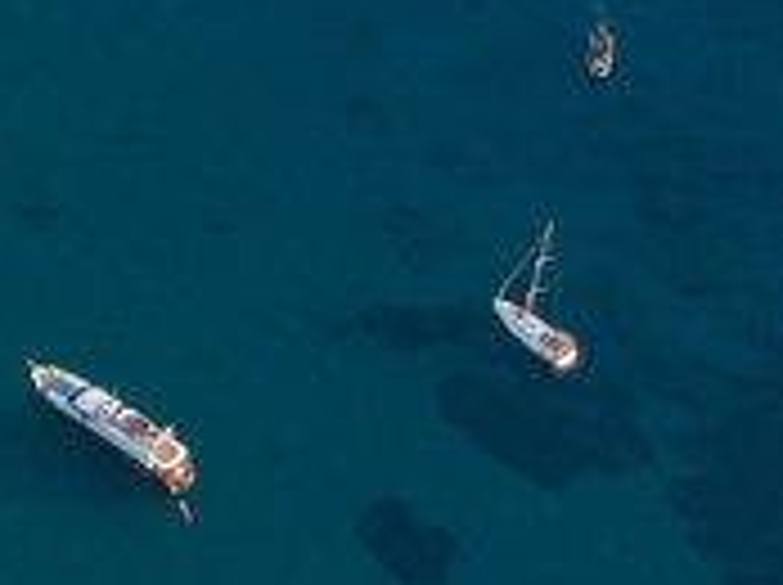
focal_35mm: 276
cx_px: -1078
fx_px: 6234
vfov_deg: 5.2
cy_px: -776
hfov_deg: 6.8
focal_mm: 8.6
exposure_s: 1/100
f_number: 3.8
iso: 100
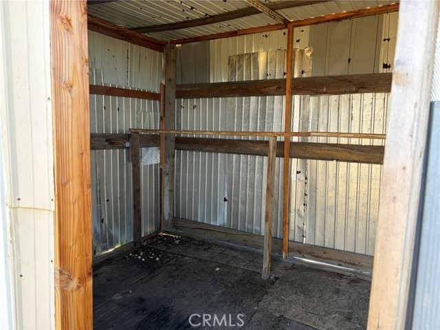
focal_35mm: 26
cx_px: 220
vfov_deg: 53.1
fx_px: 330
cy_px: 165
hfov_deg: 67.3
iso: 40
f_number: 1.6
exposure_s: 1/122
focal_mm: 5.96
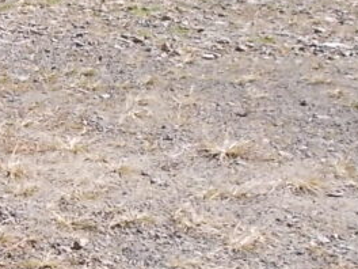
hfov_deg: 17.8
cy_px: 167
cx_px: -145
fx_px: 1045
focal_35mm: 101
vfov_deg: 14.6
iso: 80
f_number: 3.2
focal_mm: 4.6
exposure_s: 1/400
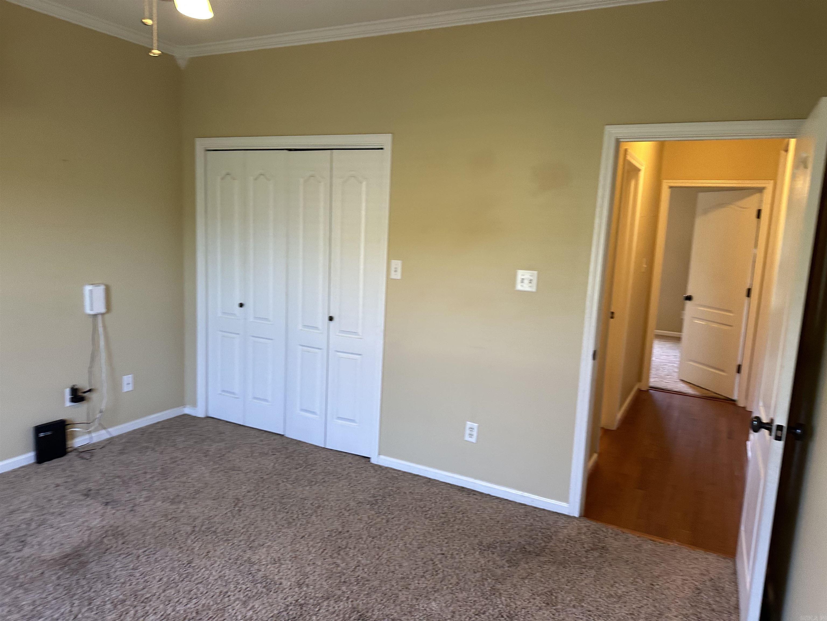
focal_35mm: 24
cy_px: 310
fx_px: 573
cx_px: 414
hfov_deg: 71.6
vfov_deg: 56.8
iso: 160
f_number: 1.78
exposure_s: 1/60
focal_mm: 6.86
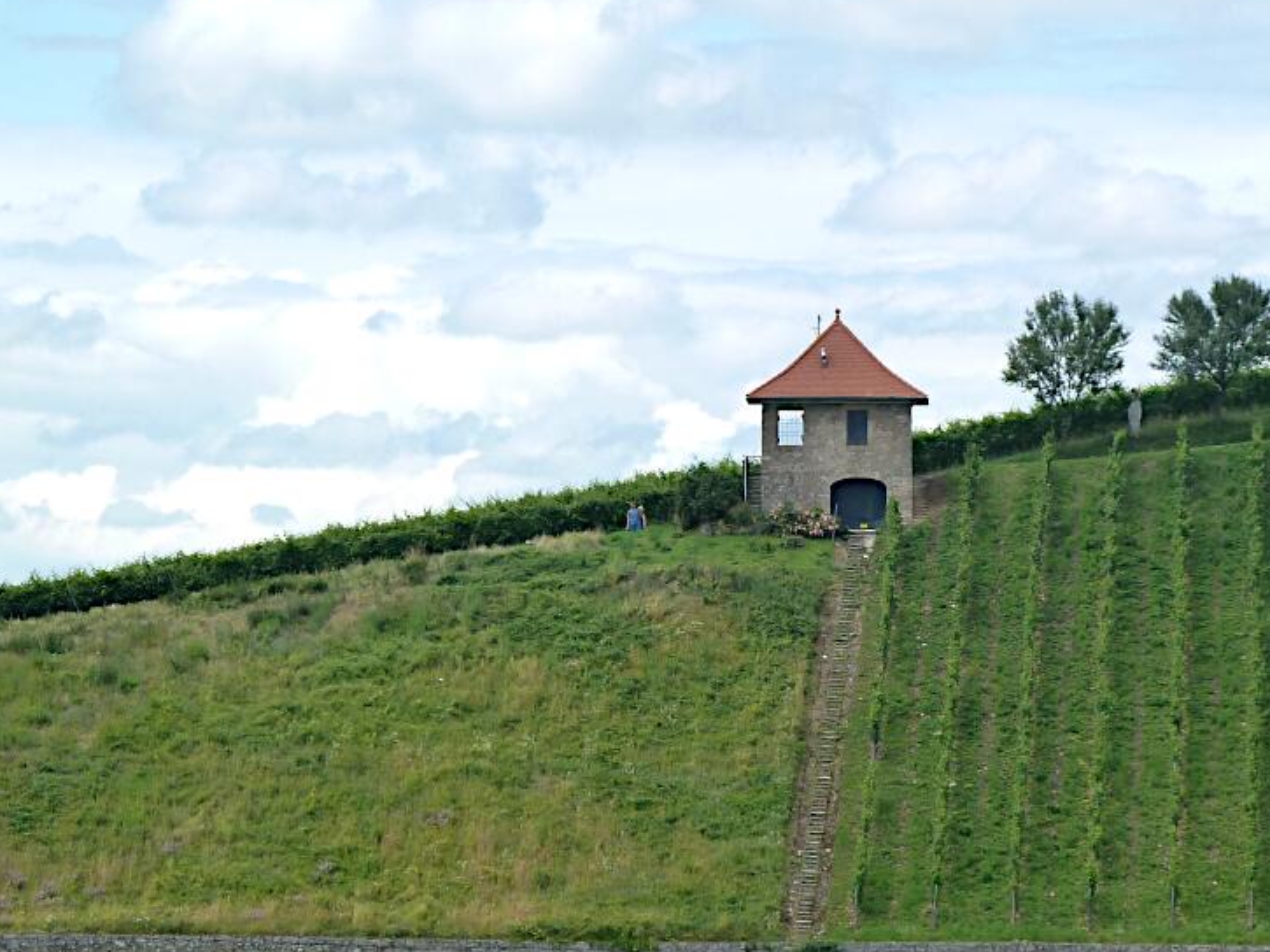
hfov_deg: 9.3
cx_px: 764
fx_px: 7774
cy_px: 596
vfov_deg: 7.0
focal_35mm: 212
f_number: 4.4
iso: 125
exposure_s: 1/400
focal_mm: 21
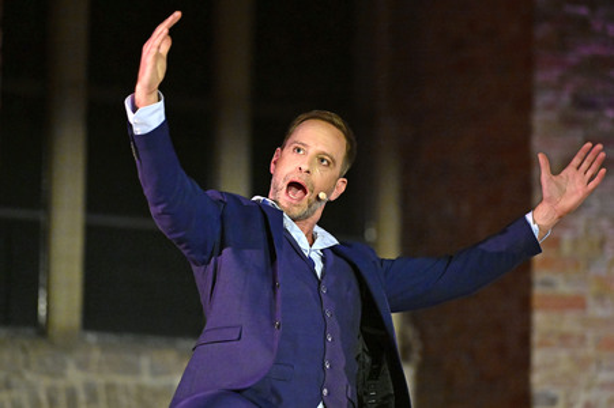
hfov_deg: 10.6
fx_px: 3323
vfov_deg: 7.0
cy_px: 204
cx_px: 307
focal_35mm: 195
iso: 8000
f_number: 2.8
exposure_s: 1/250
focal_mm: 195
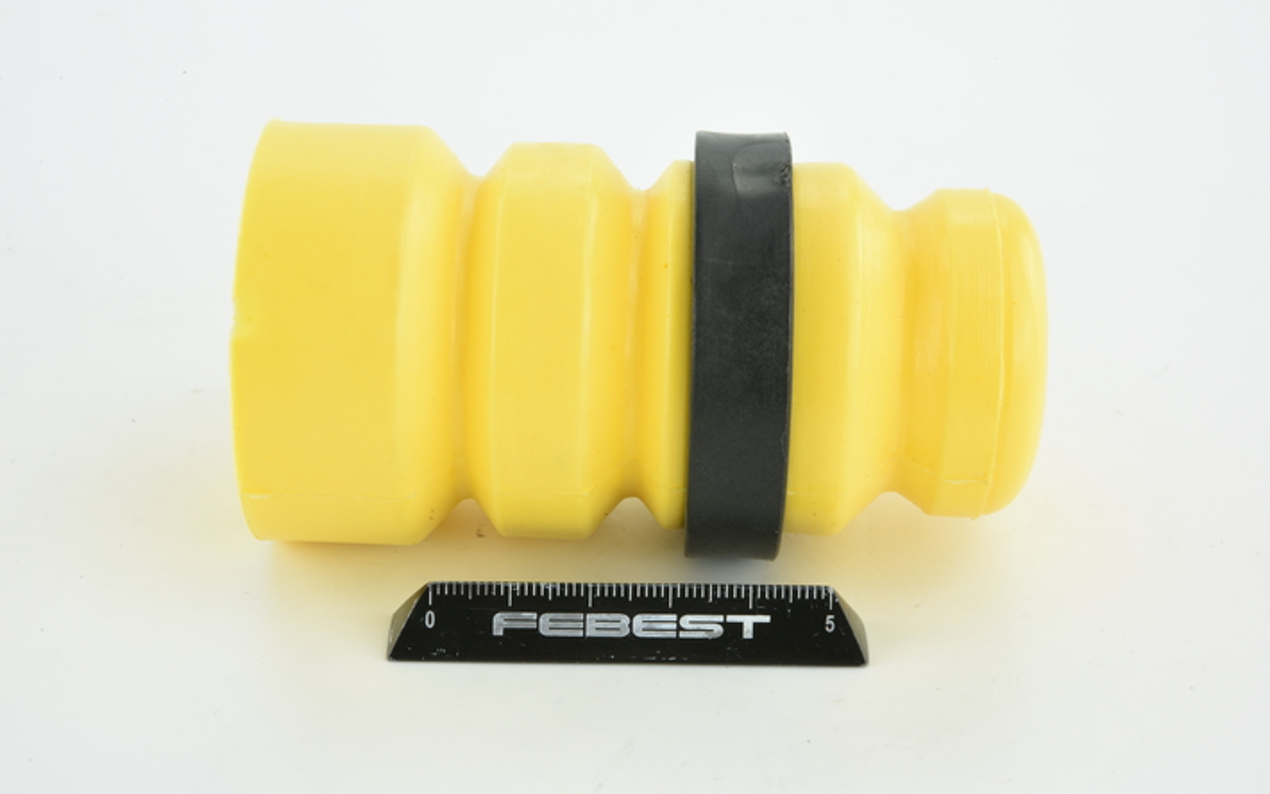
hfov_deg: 33.0
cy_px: 386
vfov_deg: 21.0
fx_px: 2146
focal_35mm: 62
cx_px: 631
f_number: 29
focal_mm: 60
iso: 64
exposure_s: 1/2.5
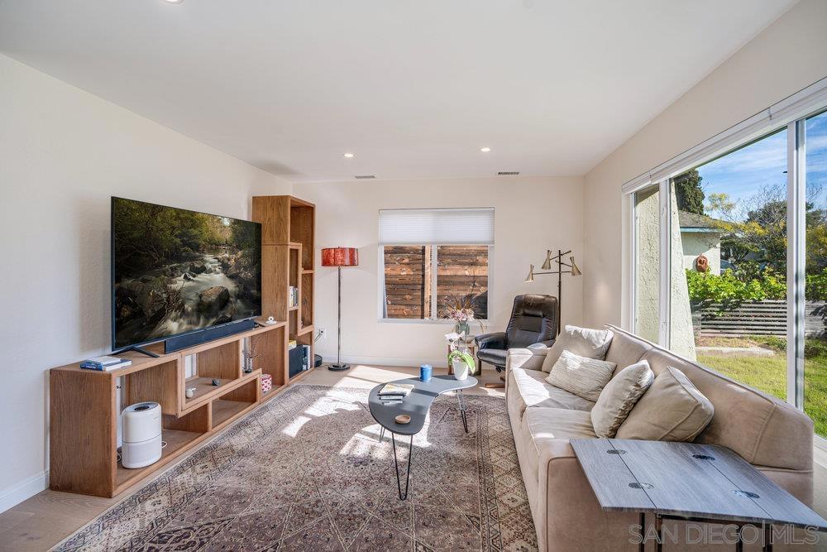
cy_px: 276
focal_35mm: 16
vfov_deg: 73.8
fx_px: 368
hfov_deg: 96.7
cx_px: 414
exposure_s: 1/60
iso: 100
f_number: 5.6
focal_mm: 16
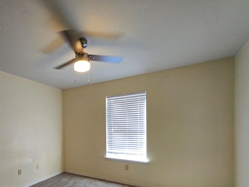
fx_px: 144
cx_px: 73
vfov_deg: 63.3
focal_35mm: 20
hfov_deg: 77.7
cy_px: 133
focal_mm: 1.7
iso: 100
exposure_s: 1/60
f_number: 2.2
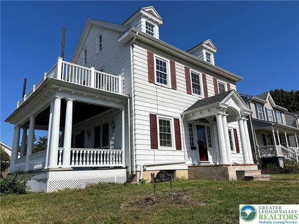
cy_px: 112
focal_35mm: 26
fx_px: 225
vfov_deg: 53.1
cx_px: 150
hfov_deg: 67.3
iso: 50
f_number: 1.5
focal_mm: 5.7
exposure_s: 1/10309
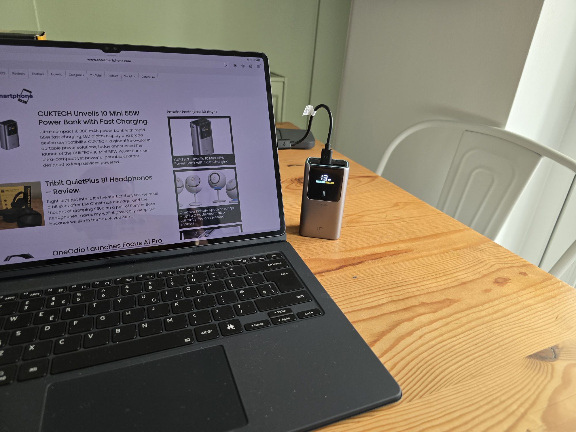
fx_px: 383
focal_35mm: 23
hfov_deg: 73.9
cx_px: 288
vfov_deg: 58.9
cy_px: 216
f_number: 1.7
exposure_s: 1/60.2
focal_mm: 6.3
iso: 200
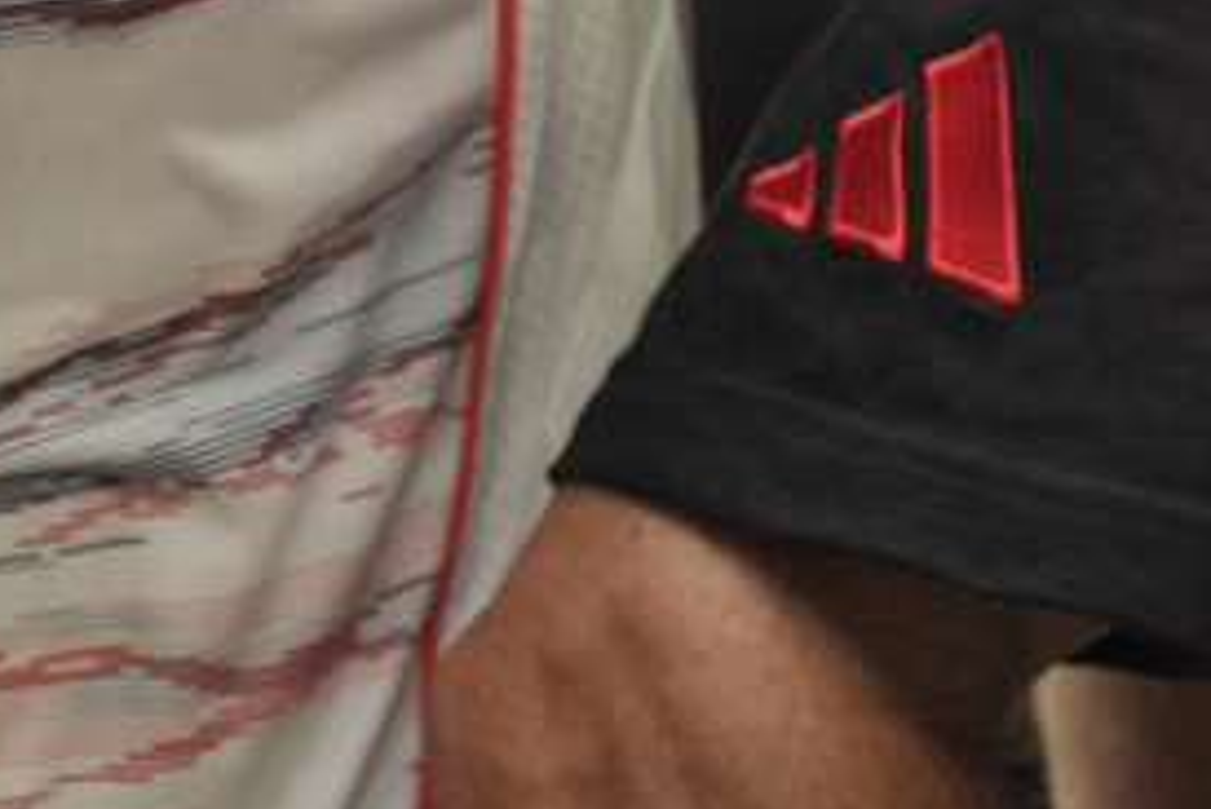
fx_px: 66705
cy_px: -707
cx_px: -1154
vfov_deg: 0.7
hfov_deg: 1.0
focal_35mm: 1982
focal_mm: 400
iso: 2000
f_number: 3.2
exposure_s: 1/2000
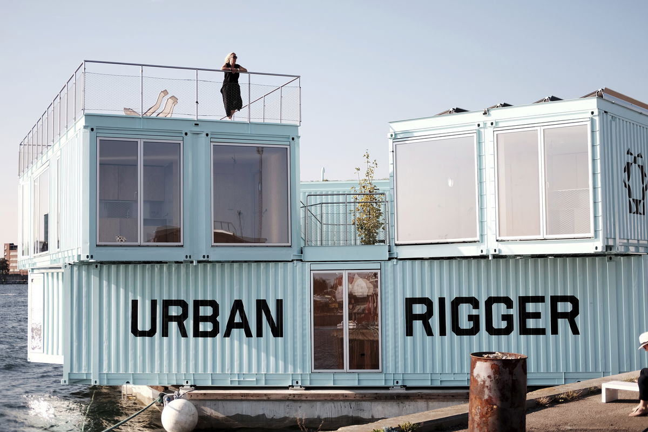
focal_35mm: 53
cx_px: 324
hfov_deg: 37.5
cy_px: 216
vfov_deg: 25.5
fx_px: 954
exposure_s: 1/3800
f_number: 2
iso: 200
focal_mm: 35
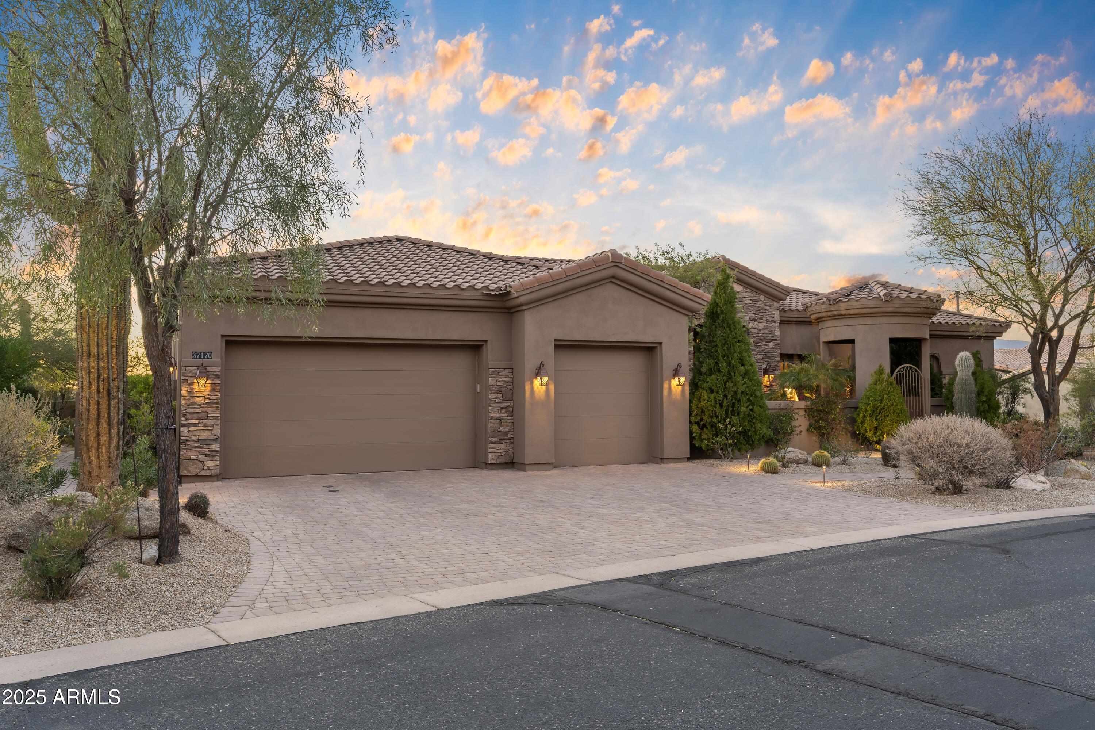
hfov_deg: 71.5
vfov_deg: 51.3
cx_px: 548
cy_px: 365
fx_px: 760
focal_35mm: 25
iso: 800
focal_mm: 25
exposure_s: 1/1.25
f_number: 8
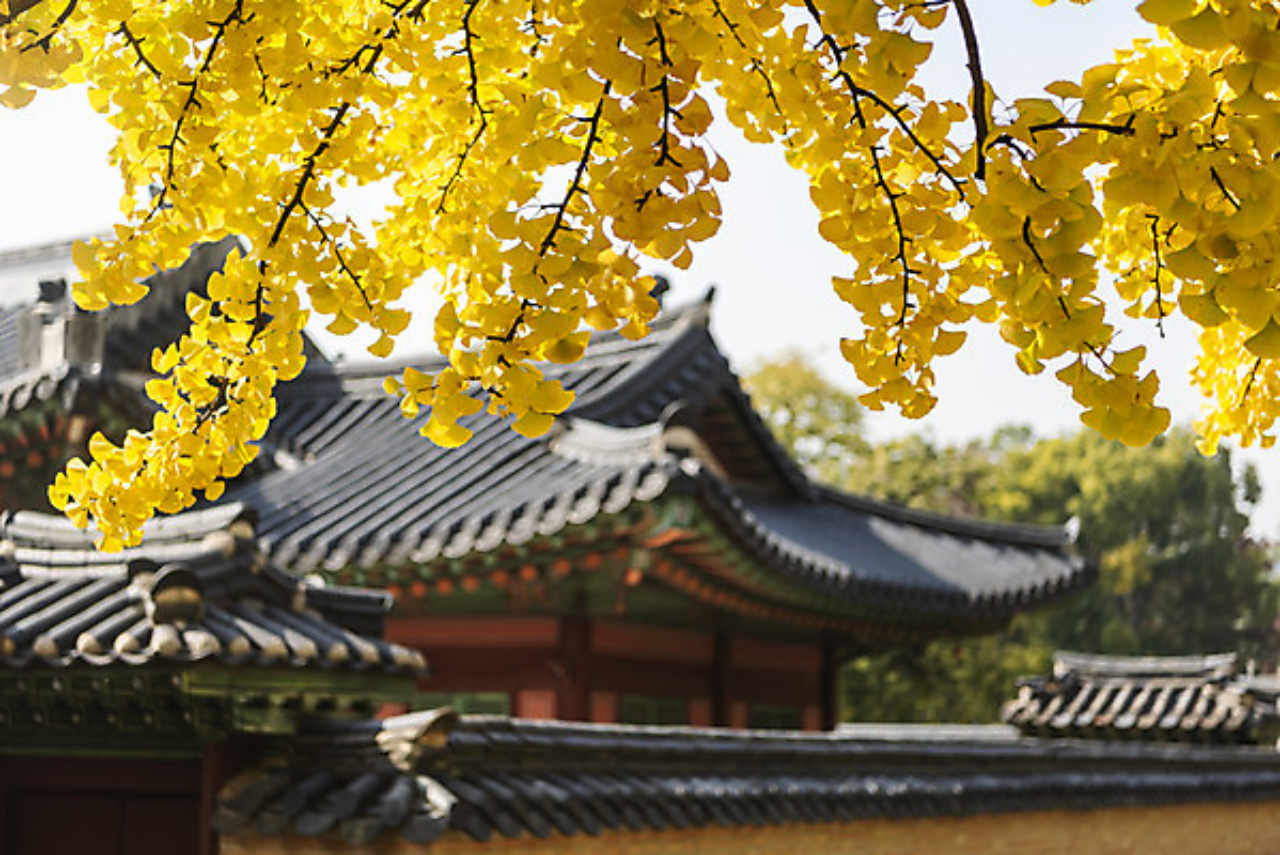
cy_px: 428
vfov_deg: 21.9
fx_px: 2205
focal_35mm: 62
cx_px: 640
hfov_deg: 32.4
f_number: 3.2
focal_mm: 62
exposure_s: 1/1000
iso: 100
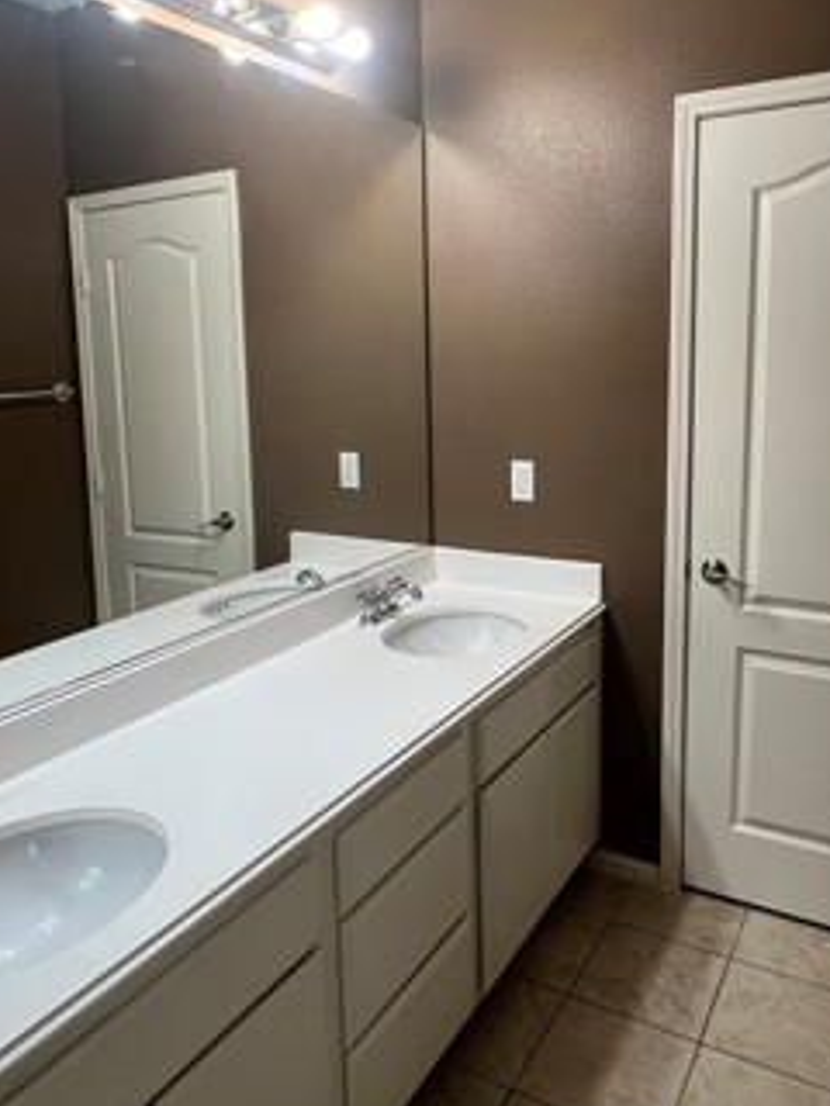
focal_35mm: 26
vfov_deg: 67.0
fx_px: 831
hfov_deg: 53.0
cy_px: 480
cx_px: 439
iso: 125
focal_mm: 1.57
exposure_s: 1/120
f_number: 1.8
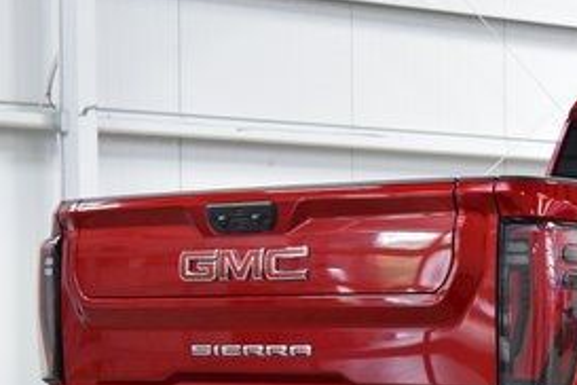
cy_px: 378
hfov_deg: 16.1
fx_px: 1974
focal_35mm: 123
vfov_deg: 11.0
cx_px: 670
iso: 1600
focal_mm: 35
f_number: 5
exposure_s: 1/60
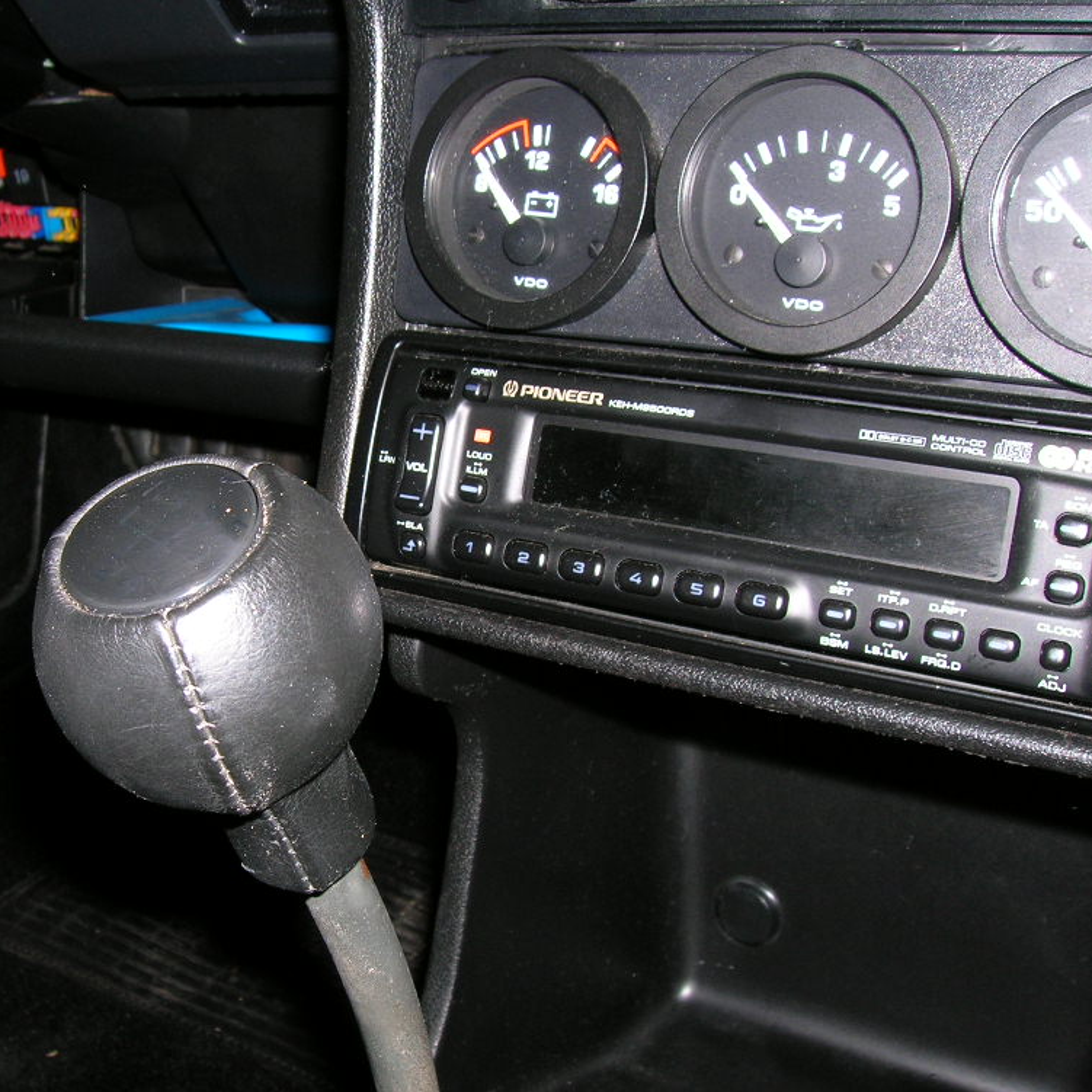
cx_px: 393
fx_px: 1463
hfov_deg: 40.6
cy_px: 535
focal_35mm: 41
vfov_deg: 40.9
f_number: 4.9
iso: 54
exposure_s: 1/60.1
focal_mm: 5.7
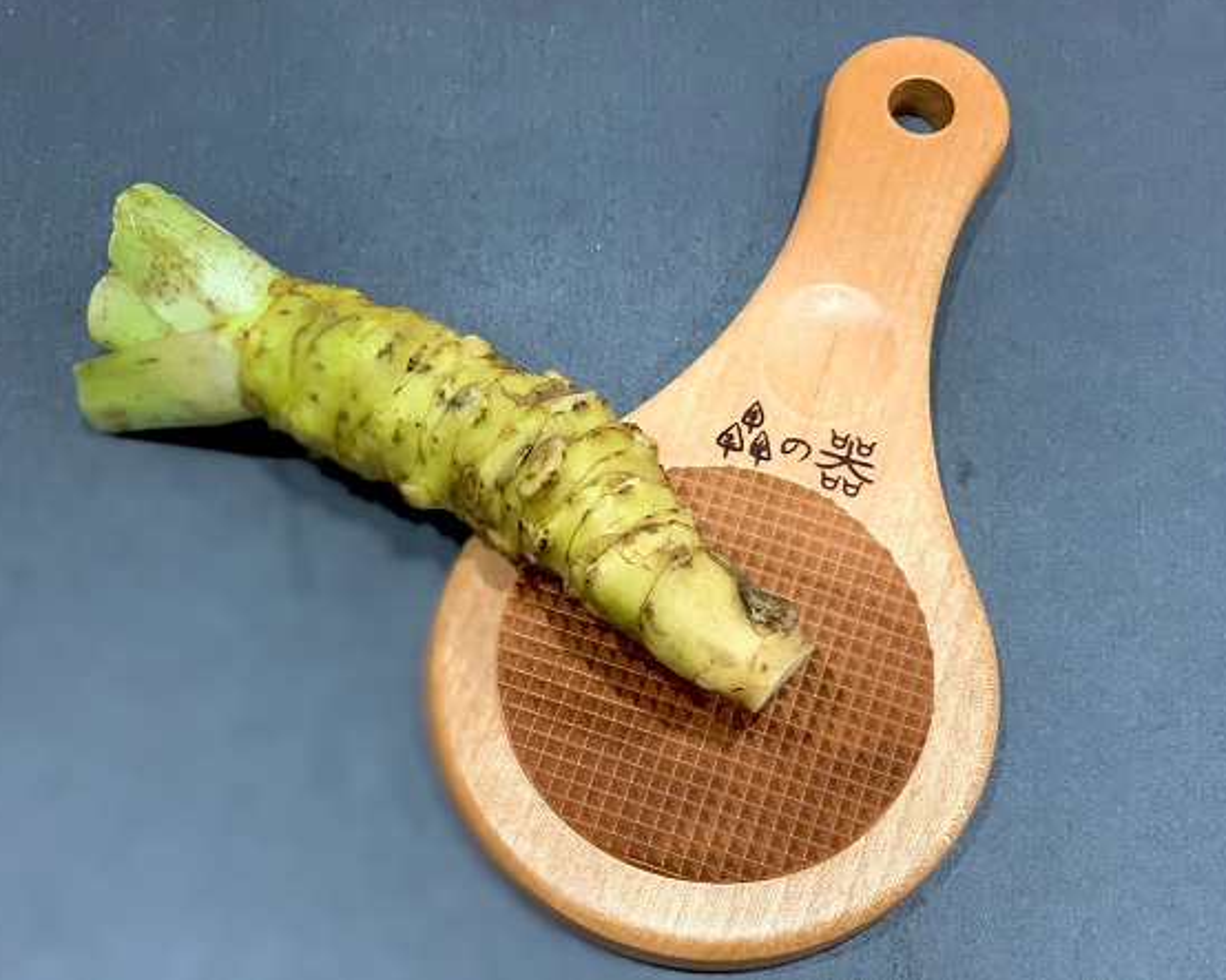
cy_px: 484
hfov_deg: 34.2
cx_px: 613
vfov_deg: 27.6
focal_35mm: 55
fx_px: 1995
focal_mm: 6
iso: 125
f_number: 2.4
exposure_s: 1/120
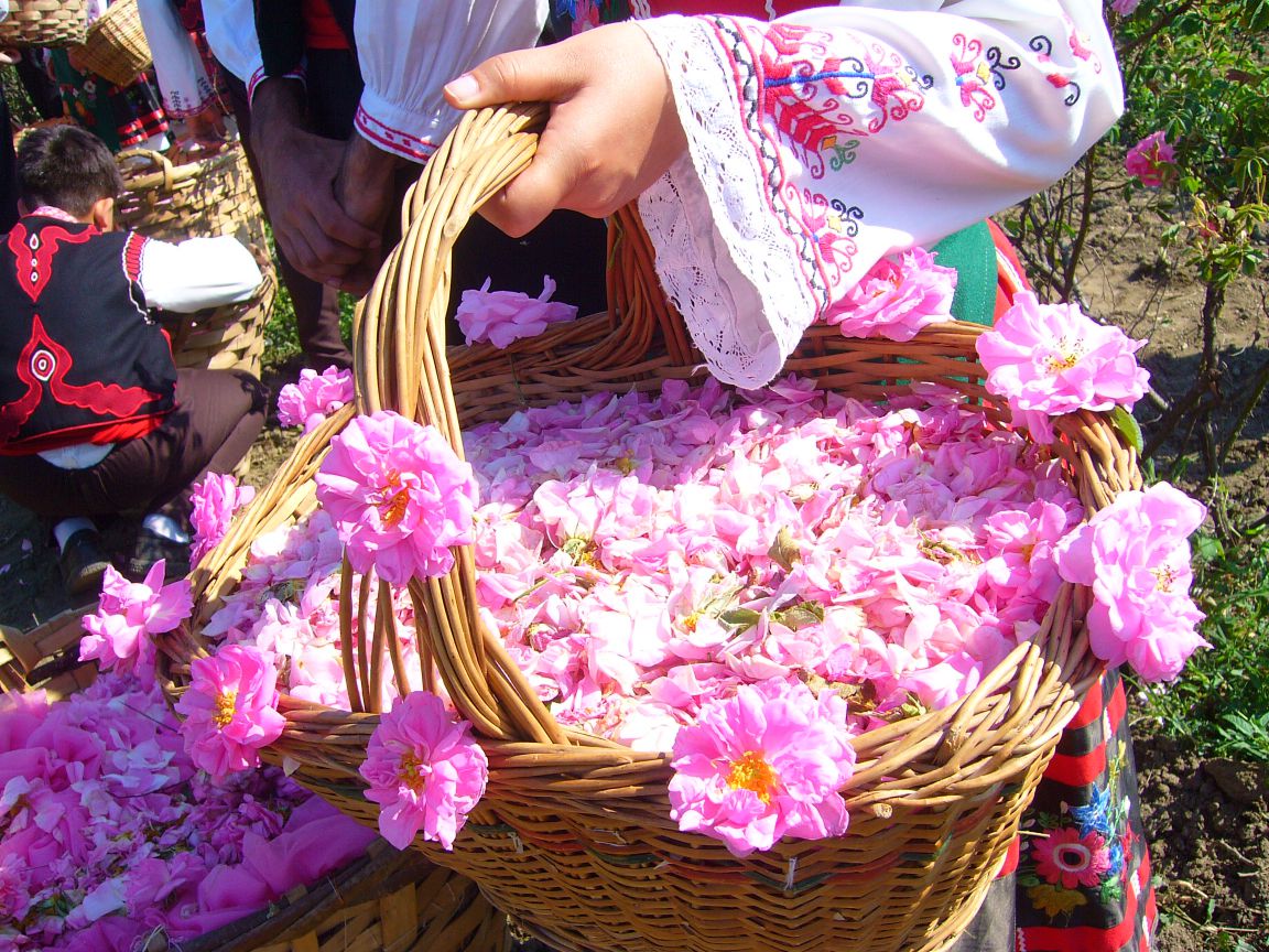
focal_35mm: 35
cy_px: 476
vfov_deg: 40.7
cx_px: 634
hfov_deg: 52.6
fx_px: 1283
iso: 64
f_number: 5.6
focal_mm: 5.8
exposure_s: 1/200
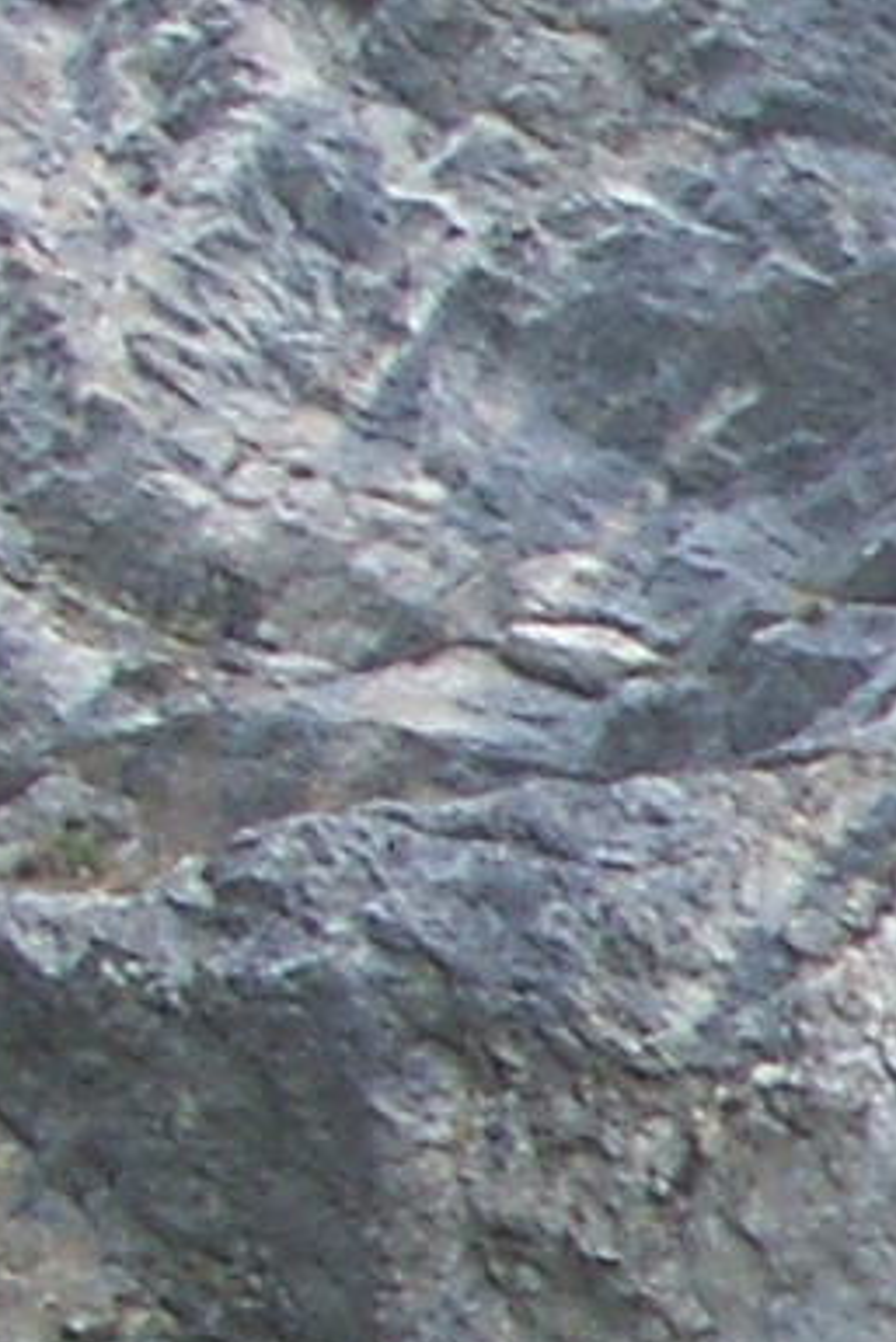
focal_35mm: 326
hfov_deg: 3.7
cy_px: 2060
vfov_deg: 6.2
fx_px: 12159
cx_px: 4975
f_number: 3.5
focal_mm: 7.7
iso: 50
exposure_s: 1/200
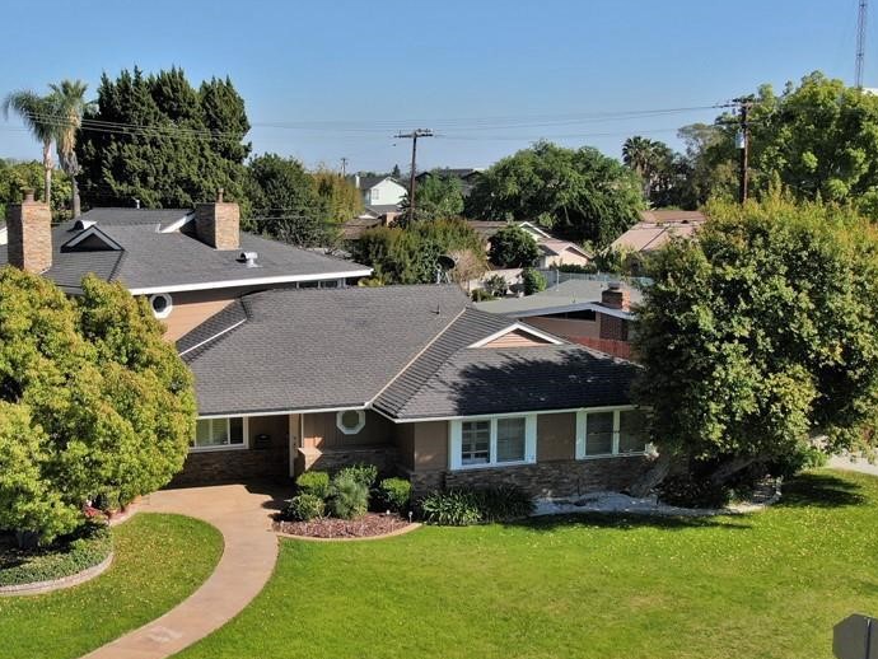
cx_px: 304
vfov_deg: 31.5
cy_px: 352
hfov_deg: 40.8
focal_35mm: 46
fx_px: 1167
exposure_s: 1/1600
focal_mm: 5.33
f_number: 3.1
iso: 100
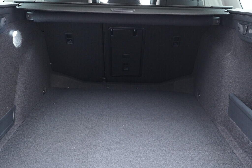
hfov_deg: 53.1
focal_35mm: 36
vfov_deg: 36.9
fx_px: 252
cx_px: 126
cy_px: 84
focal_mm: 24
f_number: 2.8
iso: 2000
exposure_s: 1/40
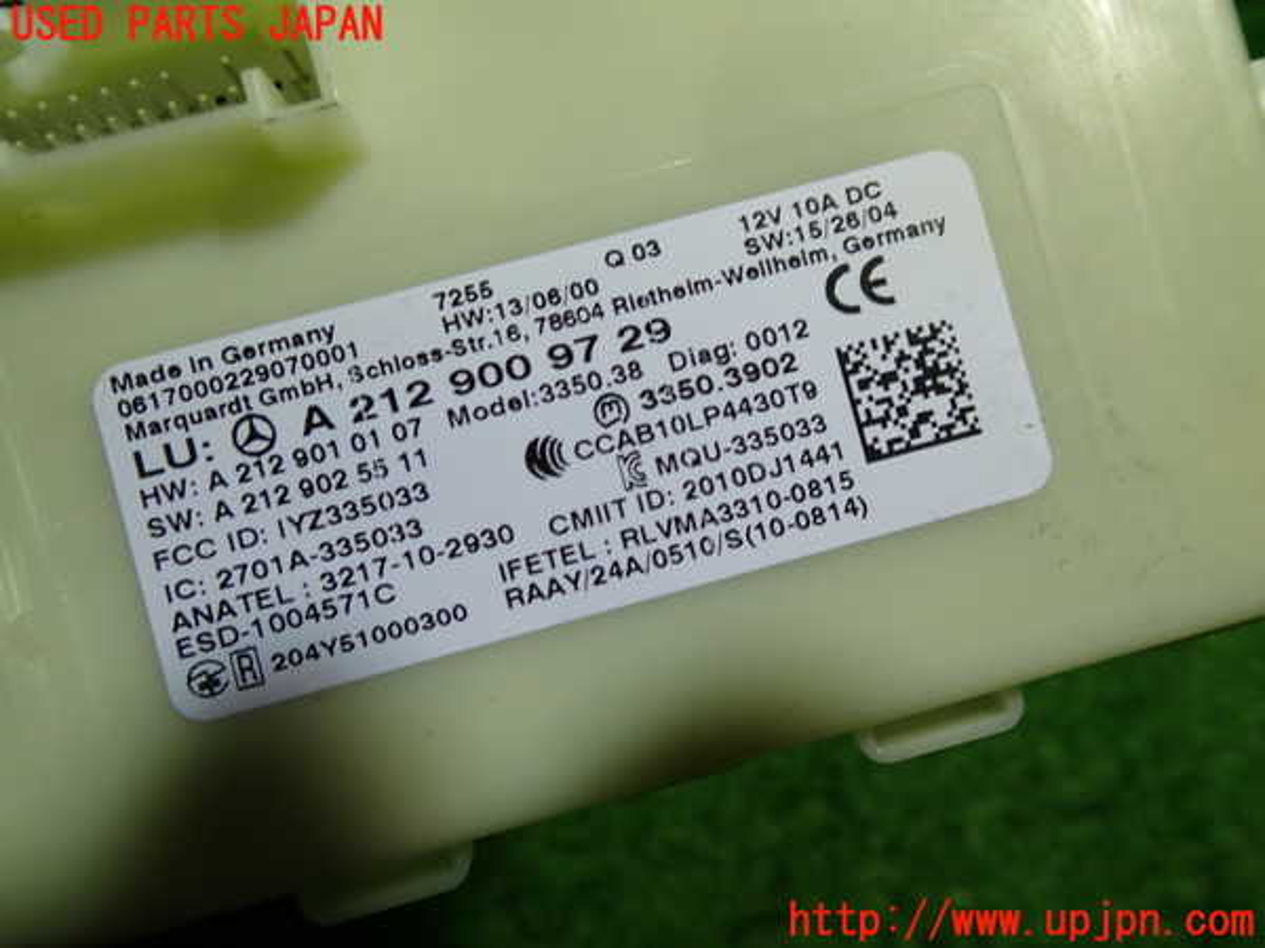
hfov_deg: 60.0
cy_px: 474
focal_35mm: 30
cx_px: 632
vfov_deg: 46.8
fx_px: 1096
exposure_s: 1/60
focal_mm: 5.4
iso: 125
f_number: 2.3
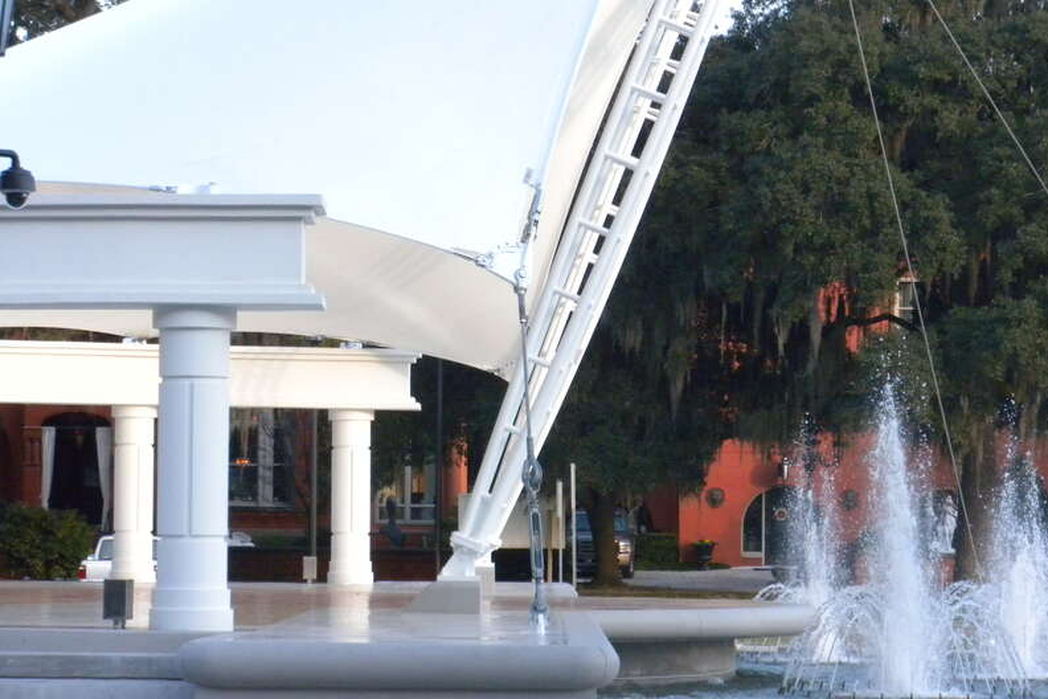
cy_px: 344
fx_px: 3639
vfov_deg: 11.0
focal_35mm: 125
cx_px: 528
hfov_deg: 16.4
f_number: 5.1
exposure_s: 1/388
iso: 400
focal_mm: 21
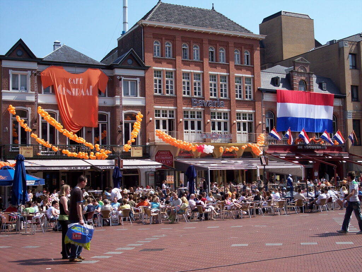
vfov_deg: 28.0
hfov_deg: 36.8
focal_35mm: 52
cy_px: 136
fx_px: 544
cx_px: 181
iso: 100
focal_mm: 10.7
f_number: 4.8
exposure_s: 1/500
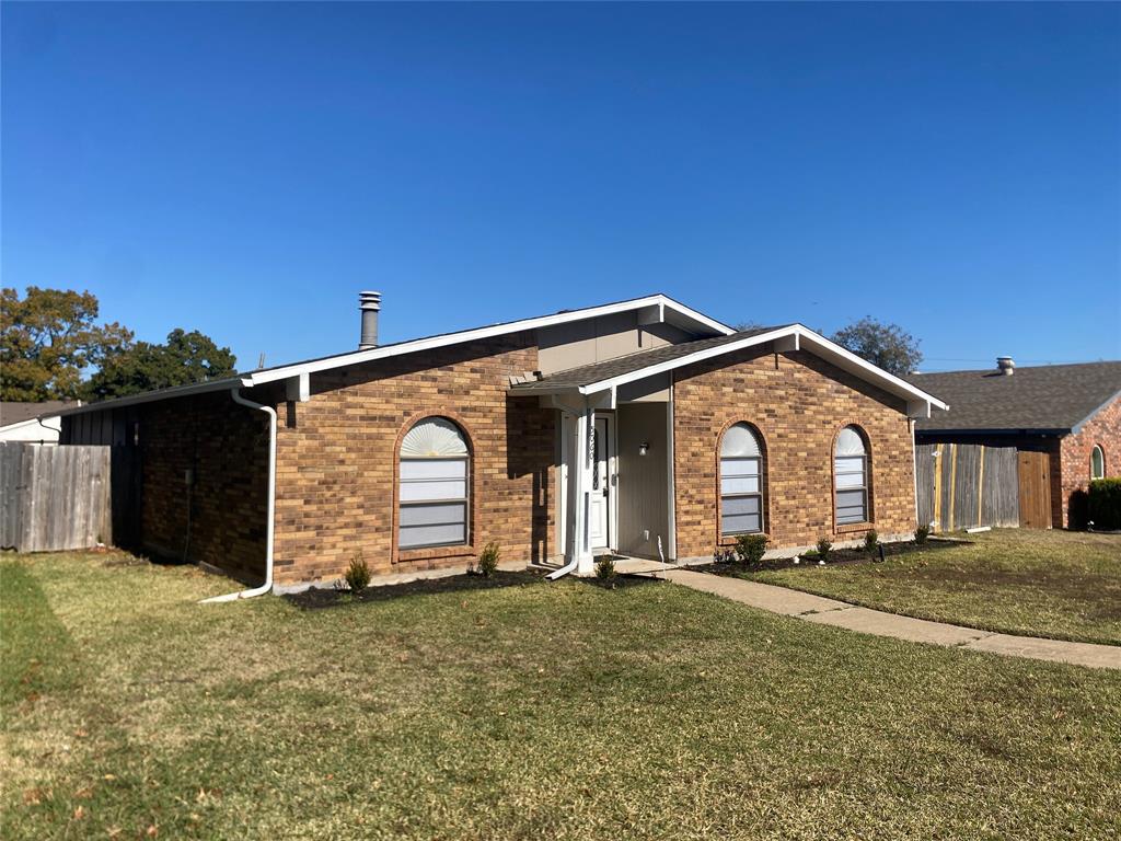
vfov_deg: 53.1
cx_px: 560
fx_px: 842
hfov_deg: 67.3
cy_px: 420
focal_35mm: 26
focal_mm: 4.25
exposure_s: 1/3846
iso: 32
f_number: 1.8
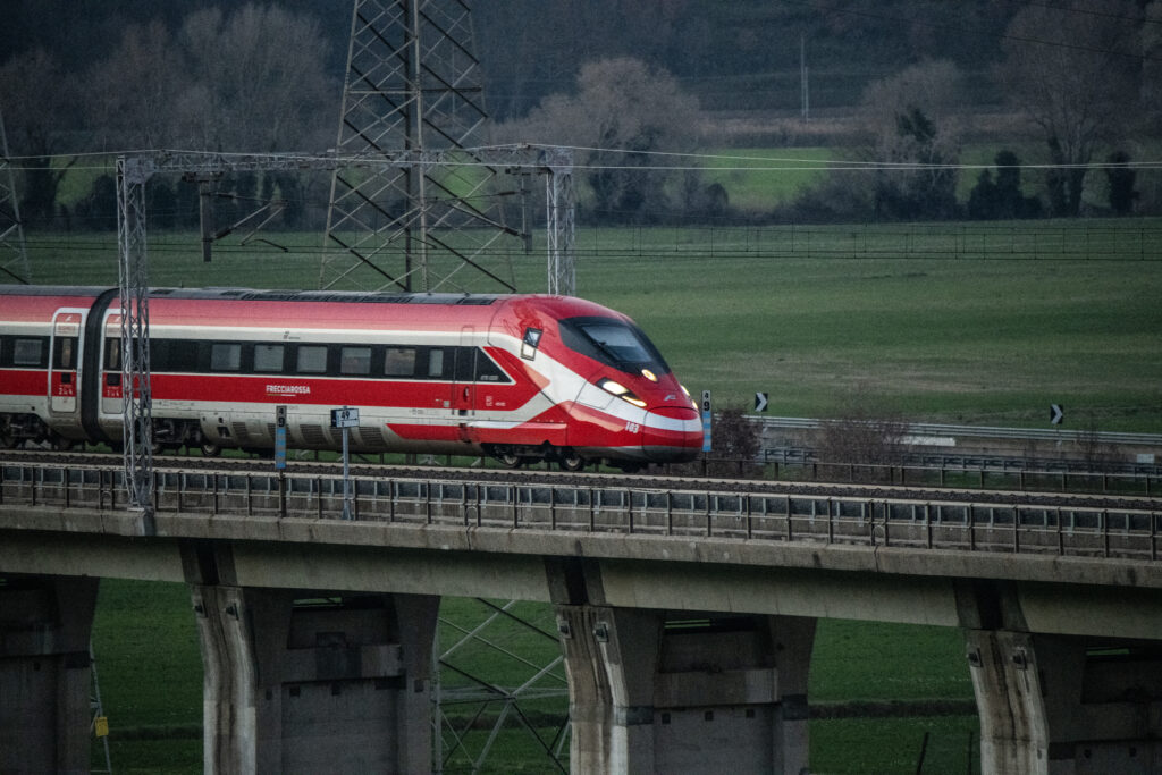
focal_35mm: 390
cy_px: 388
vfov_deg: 3.5
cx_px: 581
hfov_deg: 5.3
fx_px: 12589
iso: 5000
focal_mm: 390
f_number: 5.6
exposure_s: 1/640
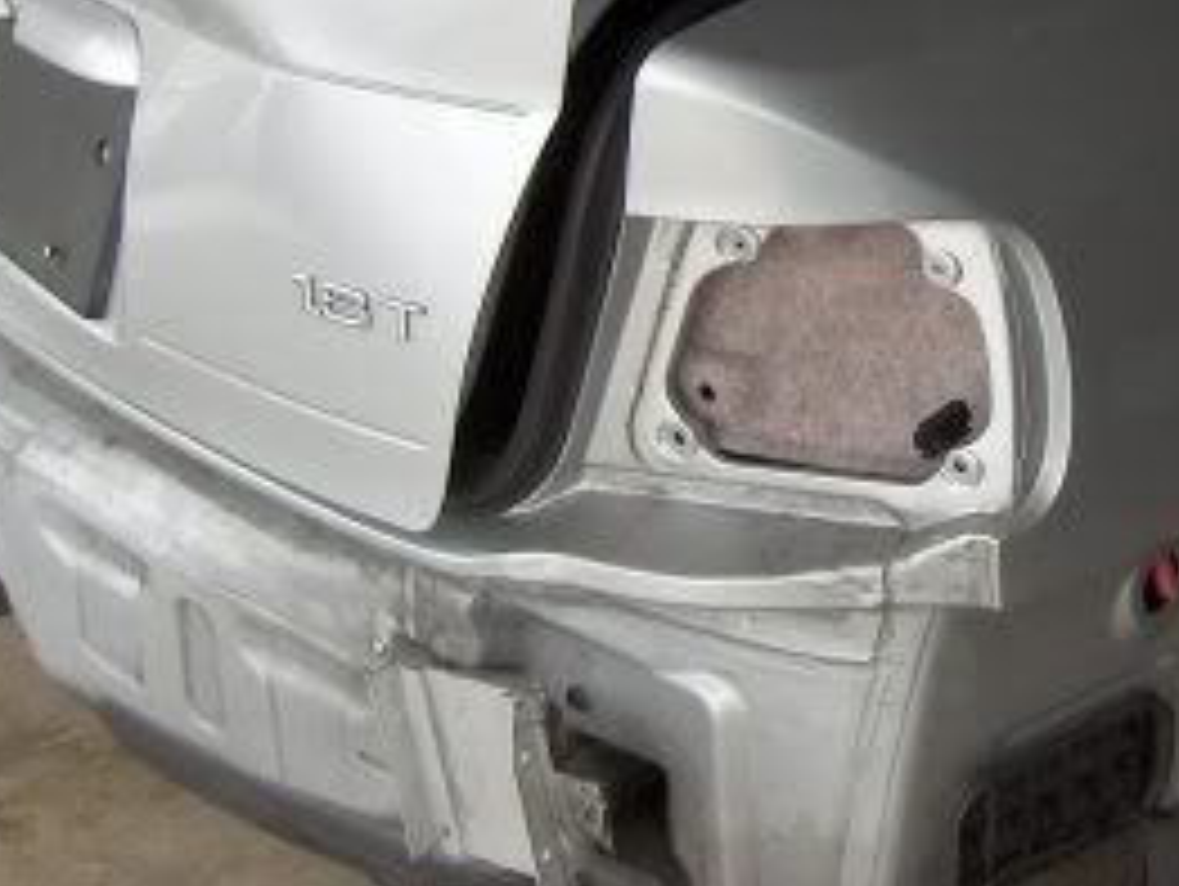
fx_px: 3239
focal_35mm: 95
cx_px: 1190
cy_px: 209
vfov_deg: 15.5
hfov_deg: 20.0
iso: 125
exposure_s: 1/353
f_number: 2.8
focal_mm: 8
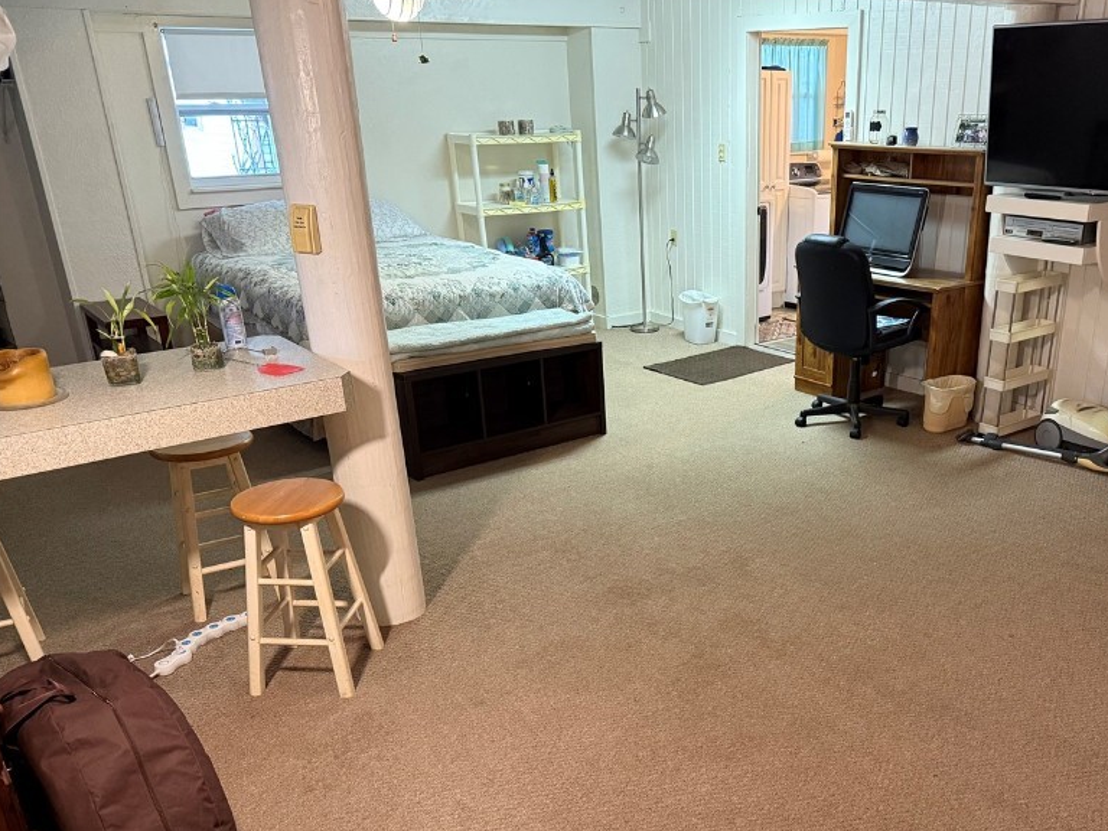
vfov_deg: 43.7
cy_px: 537
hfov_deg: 55.7
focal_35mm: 32
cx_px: 734
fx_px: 1024
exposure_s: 1/60
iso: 400
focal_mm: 6.76
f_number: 1.78
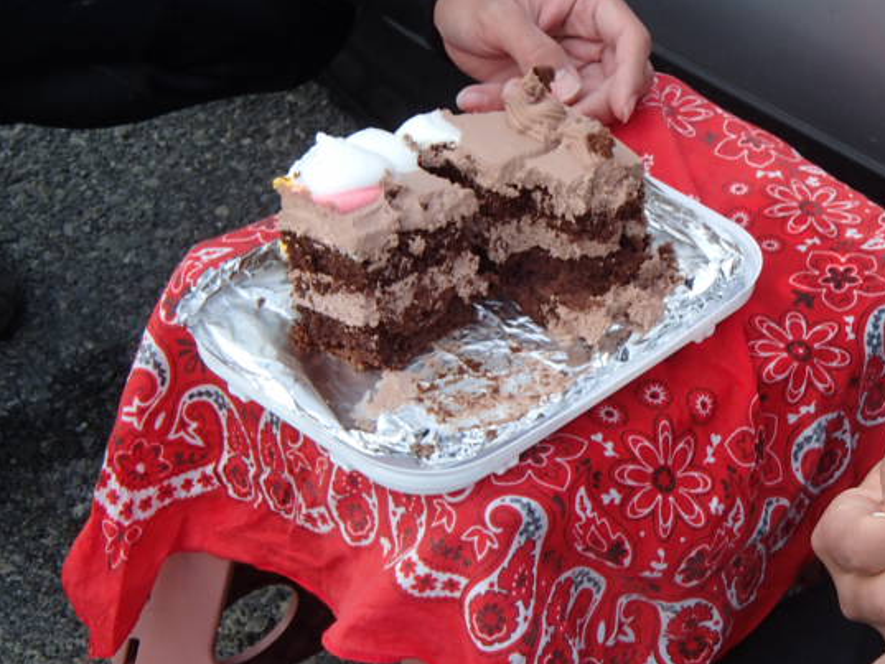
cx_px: 524
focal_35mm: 81
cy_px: 339
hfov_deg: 24.1
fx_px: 2071
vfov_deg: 18.2
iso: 200
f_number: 5.5
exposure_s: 1/125
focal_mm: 12.26
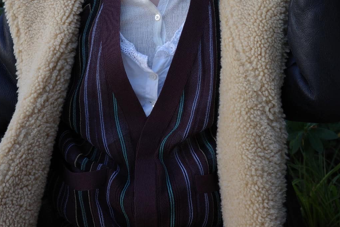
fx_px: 708
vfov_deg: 17.0
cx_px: 171
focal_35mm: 75
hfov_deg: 27.0
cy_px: -75
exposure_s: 1/200
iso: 200
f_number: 3.5
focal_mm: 26
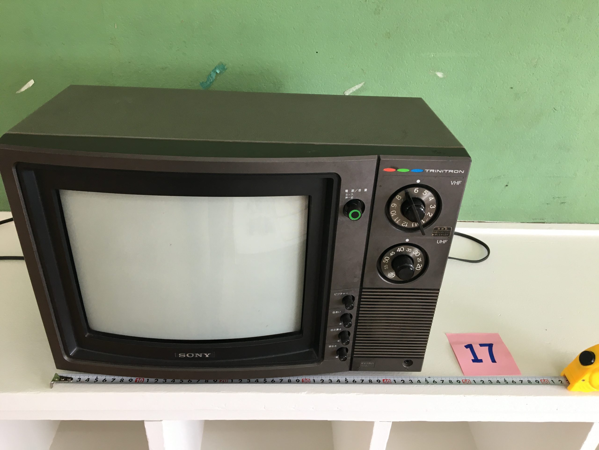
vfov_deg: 48.2
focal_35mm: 29
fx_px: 502
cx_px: 300
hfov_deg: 61.7
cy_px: 225
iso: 32
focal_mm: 4.15
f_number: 2.2
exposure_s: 1/33
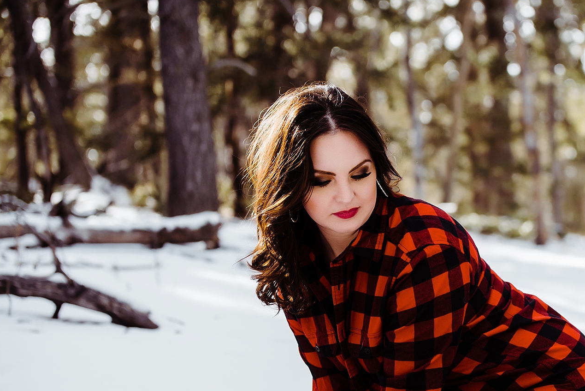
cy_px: 313
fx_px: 1837
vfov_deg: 12.1
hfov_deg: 18.0
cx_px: 444
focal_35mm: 113
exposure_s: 1/500
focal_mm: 70
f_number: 2.8
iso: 100
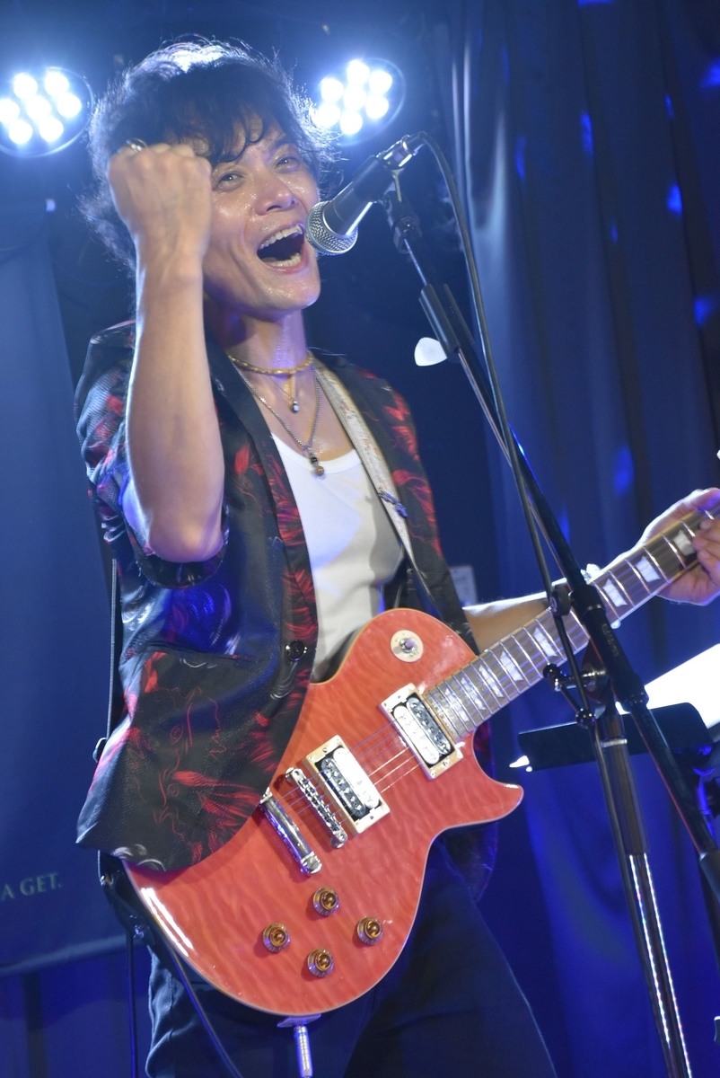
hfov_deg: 13.1
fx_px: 3144
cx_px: 360
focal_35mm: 105
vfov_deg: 19.4
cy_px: 539
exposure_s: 1/60
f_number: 5.3
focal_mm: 70
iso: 1600
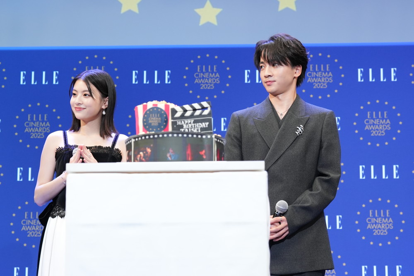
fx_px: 1346
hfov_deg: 17.5
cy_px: 138
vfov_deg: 11.7
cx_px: 207
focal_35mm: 117
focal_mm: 78
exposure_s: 1/200
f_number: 4
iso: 1600
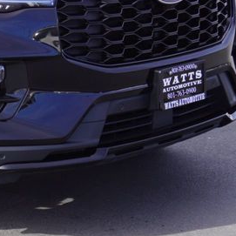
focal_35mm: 154
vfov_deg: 11.3
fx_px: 1188
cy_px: 40
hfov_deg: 10.8
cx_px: -162
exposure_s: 1/100
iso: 100
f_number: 7.1
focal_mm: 32
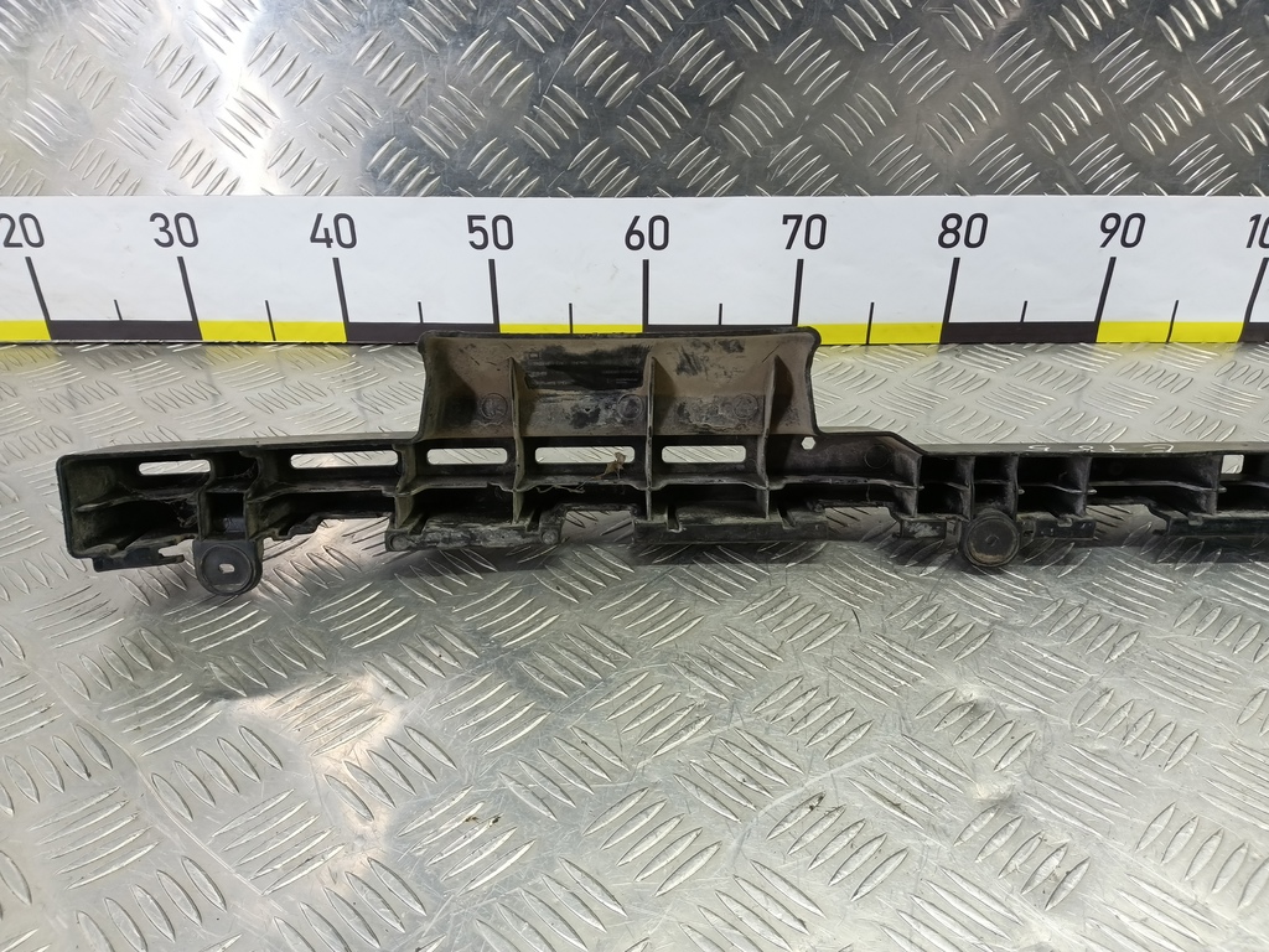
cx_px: 634
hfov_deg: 73.9
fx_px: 843
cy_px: 476
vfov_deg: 58.9
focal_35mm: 23
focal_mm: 4.11
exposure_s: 1/50
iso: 153
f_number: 1.6
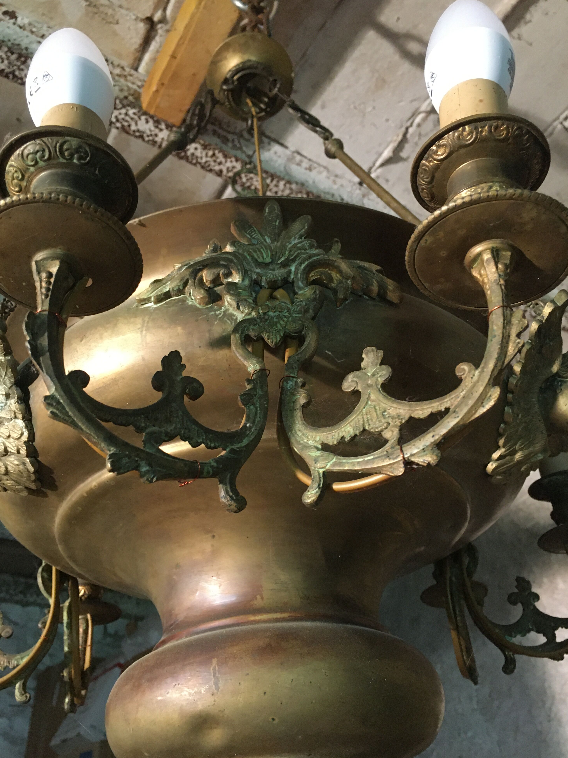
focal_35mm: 30
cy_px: 388
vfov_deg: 60.0
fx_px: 656
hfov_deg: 46.8
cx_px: 280
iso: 250
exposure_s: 1/33
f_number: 2.2
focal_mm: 4.15
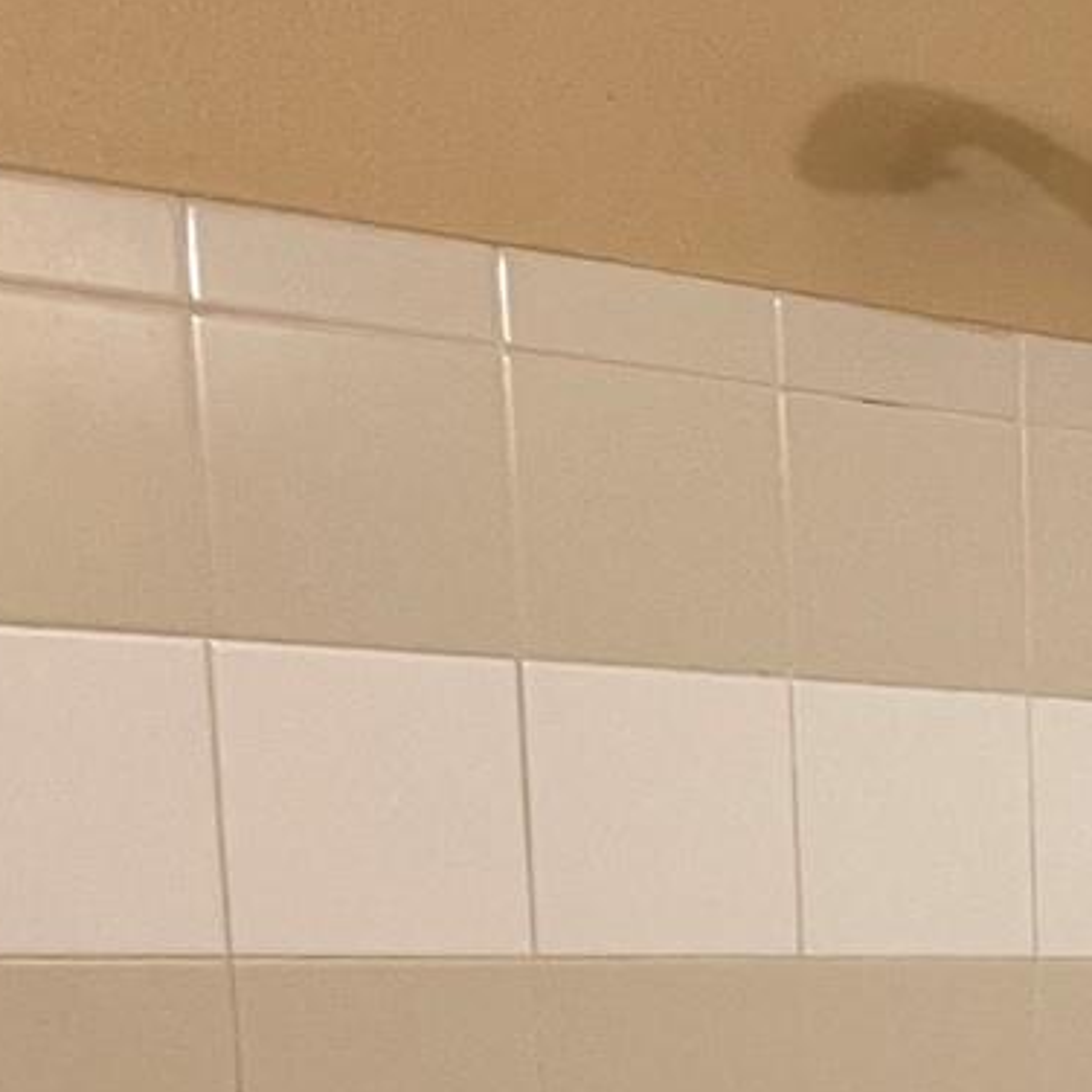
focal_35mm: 94
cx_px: 2140
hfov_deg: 15.2
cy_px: 1499
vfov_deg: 17.2
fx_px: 3355
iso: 125
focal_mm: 5.1
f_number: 1.6
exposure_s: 1/63
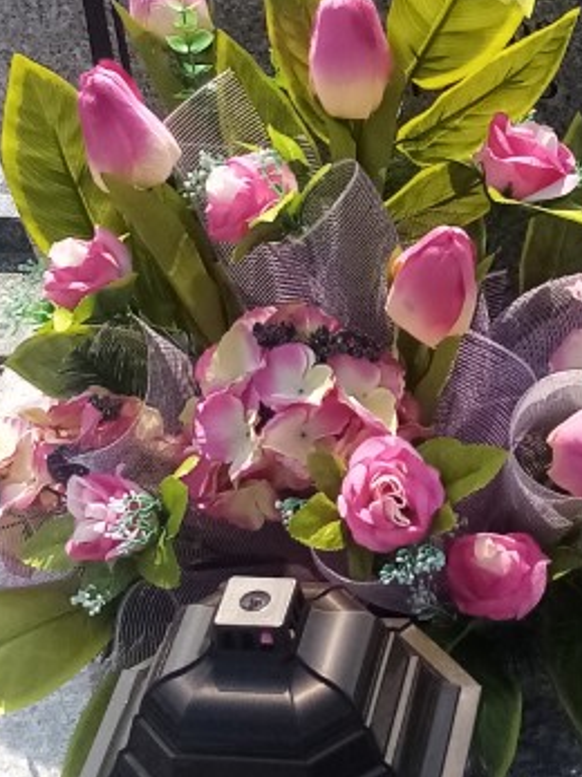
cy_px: 137
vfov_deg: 38.0
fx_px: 1077
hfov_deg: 29.2
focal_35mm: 48
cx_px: 504
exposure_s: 1/962
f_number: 1.8
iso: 105
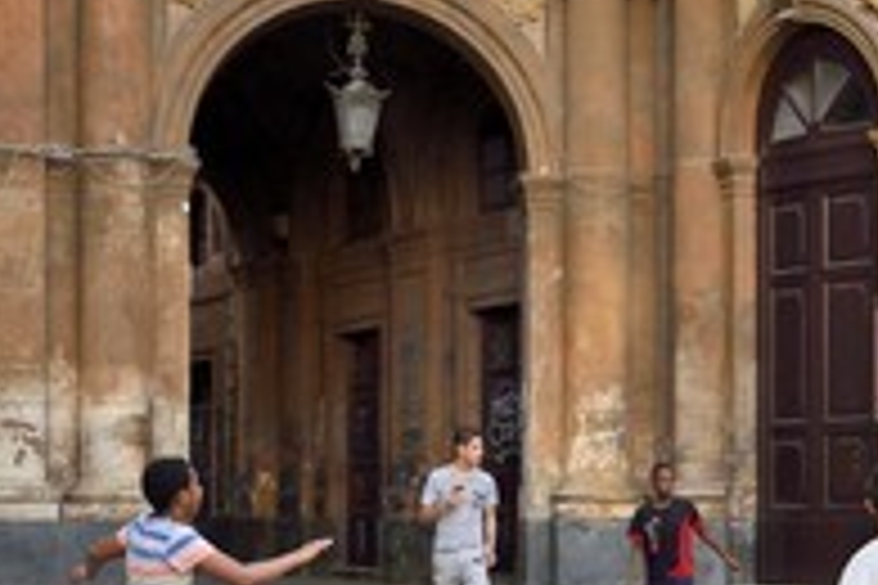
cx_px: 910
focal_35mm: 95
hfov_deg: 20.7
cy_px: 414
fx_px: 2317
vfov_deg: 14.4
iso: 1000
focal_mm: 44
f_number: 4
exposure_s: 1/400
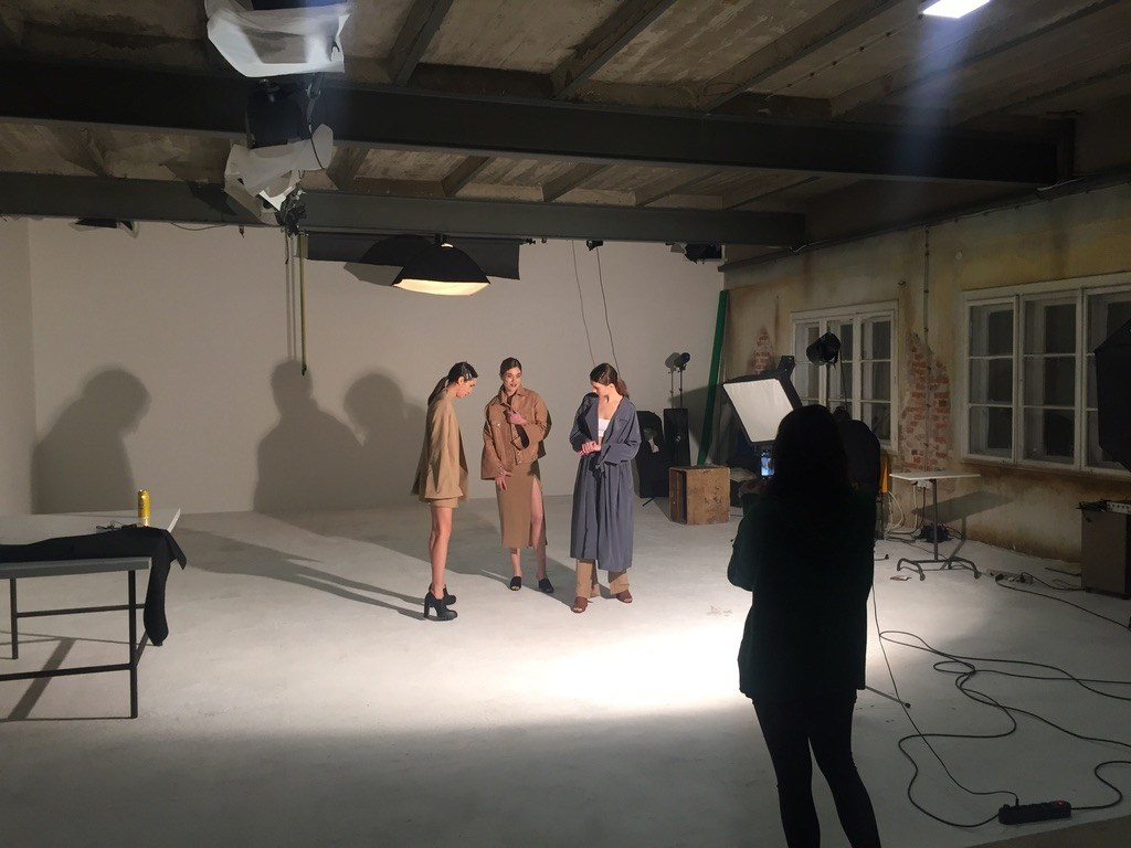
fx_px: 948
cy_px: 424
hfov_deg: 61.7
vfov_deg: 48.2
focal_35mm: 29
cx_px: 566
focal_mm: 4.15
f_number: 2.2
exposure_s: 1/33
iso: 40
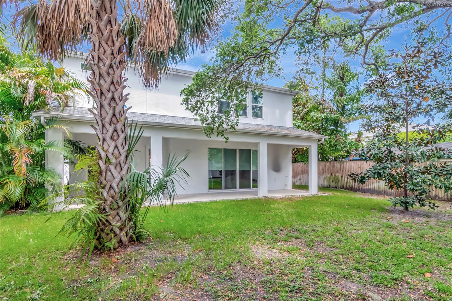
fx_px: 207
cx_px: 226
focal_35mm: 16
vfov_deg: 72.0
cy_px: 150
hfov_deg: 95.0
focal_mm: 11
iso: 1000
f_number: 10
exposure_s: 1/200
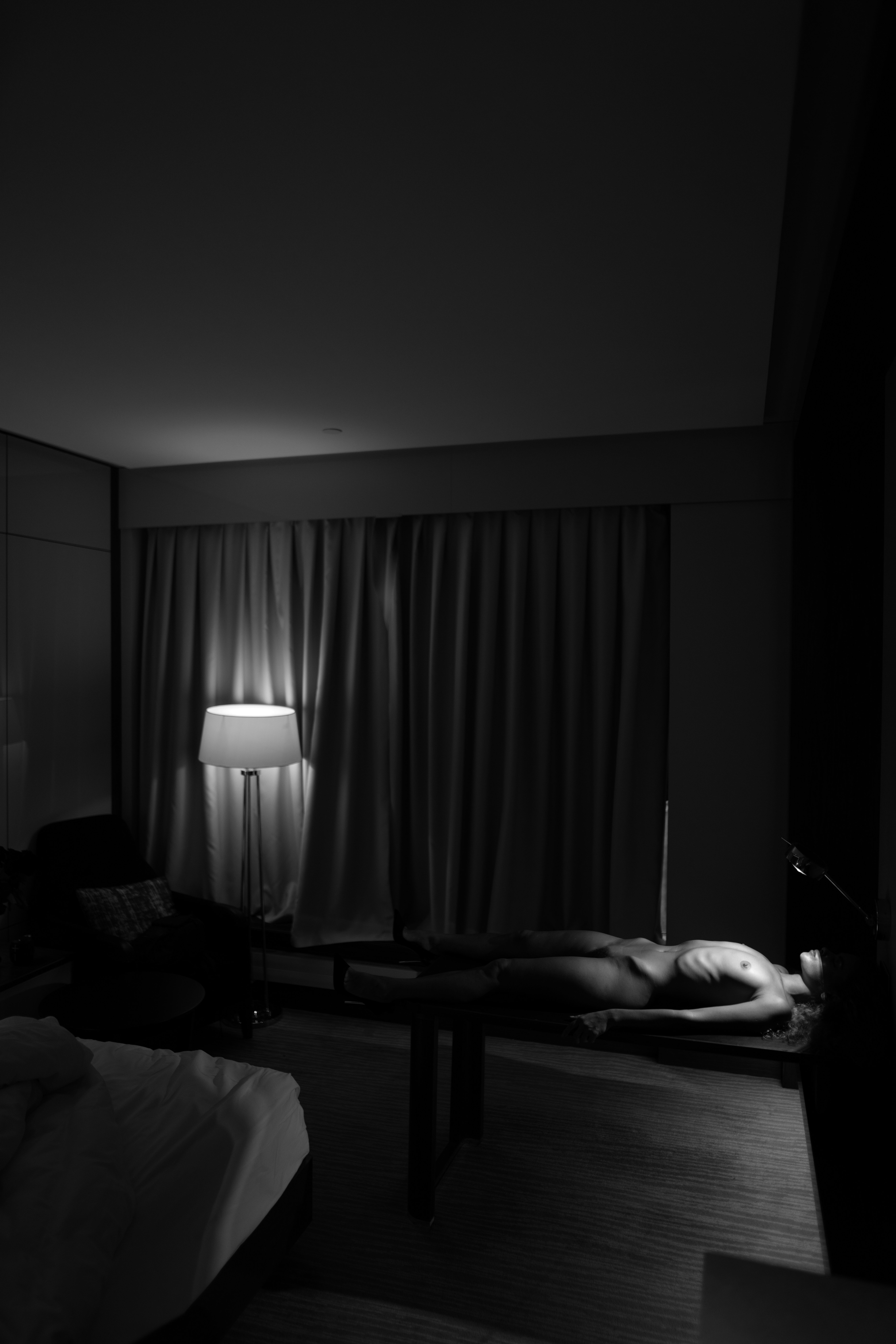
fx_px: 896
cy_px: 672
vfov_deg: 73.7
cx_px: 448
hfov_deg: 53.1
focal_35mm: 24
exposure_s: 1/200
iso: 200
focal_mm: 24
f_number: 1.4
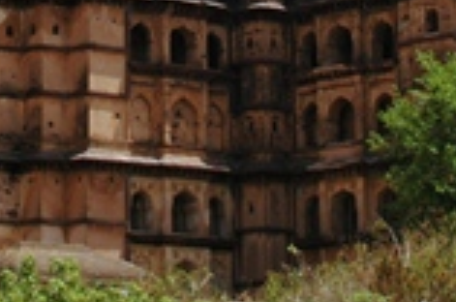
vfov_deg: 6.8
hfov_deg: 10.5
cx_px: 145
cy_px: -270
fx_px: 2478
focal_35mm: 196
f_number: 11
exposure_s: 1/400
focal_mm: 32
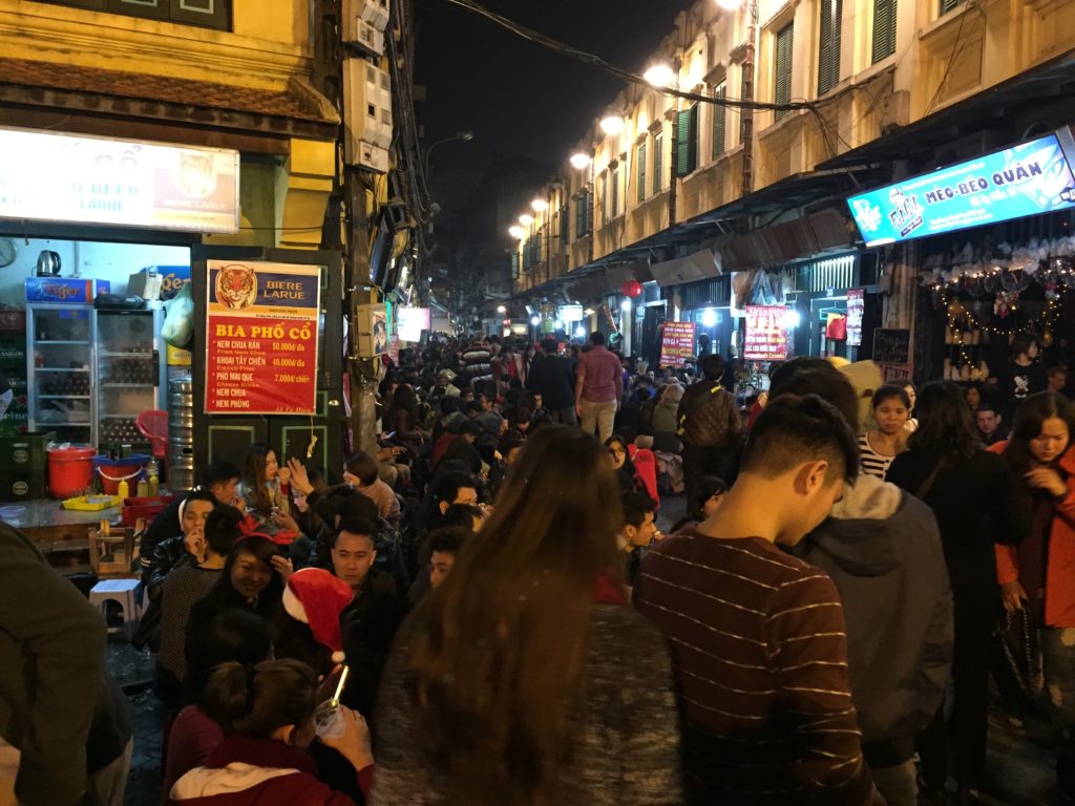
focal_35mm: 29
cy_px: 403
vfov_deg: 48.2
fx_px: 901
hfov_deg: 61.7
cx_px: 538
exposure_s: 1/15
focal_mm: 4.15
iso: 250
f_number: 2.2
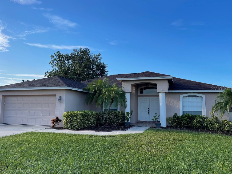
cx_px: 113
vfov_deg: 51.4
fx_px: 181
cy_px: 88
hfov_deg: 65.3
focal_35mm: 27
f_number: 1.6
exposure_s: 1/1821
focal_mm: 5.1
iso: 32
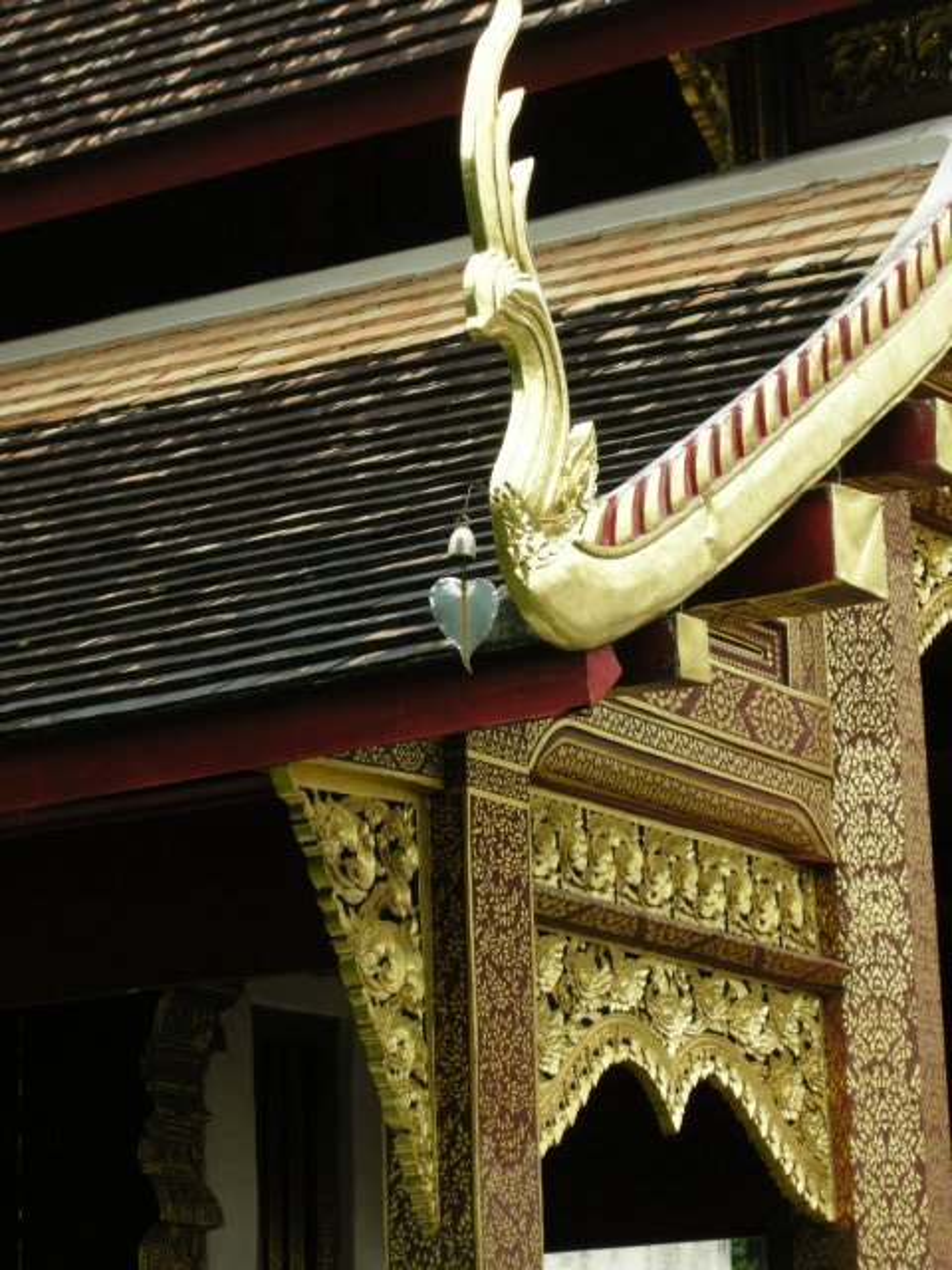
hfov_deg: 11.8
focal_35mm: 126
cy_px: 635
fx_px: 4620
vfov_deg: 15.6
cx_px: 476
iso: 64
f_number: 5.3
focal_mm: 26.3
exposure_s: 1/130
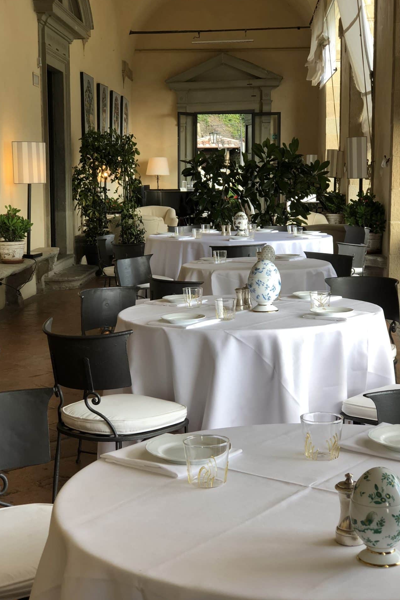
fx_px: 1000
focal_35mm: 60
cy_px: 300
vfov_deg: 33.4
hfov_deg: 22.6
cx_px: 212
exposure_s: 1/100
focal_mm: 6.6
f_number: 2.8
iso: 32
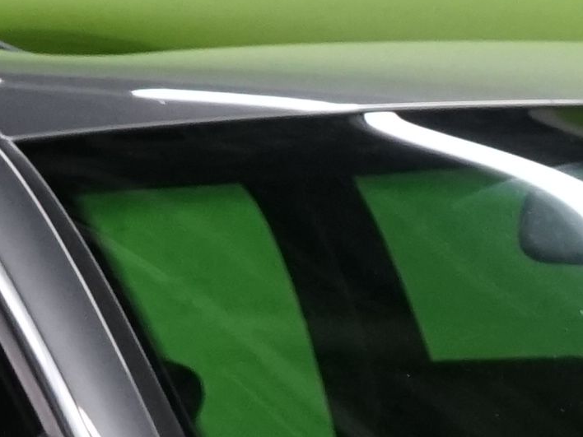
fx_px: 9196
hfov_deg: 3.6
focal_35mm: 546
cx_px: 677
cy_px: 925
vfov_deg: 2.7
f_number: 5.6
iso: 1600
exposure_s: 1/160
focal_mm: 67
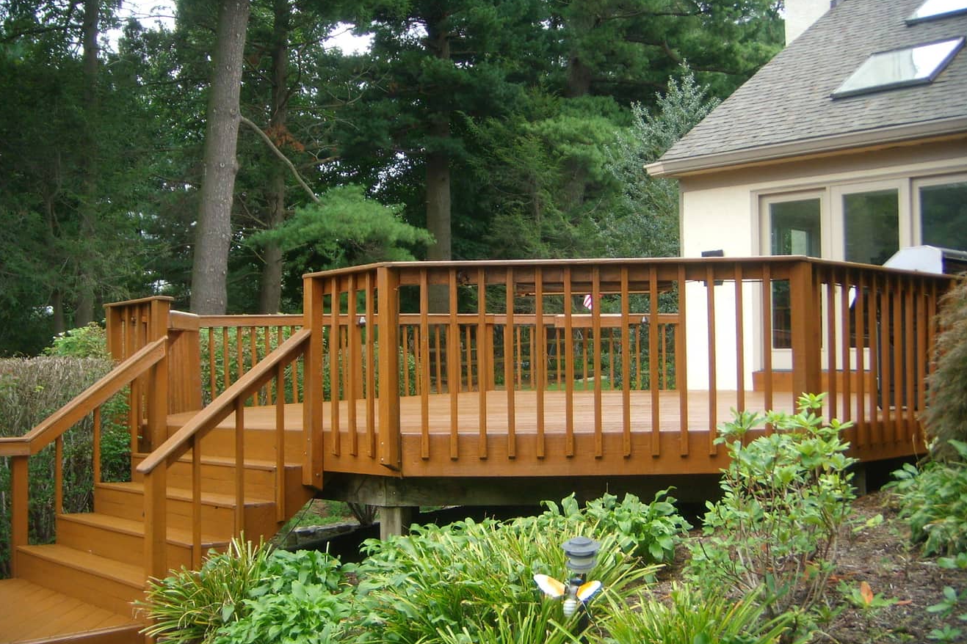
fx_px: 1074
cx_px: 485
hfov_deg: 48.5
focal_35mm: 40
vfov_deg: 33.4
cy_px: 312
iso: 64
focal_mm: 6.4
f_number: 3.5
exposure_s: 1/97.1
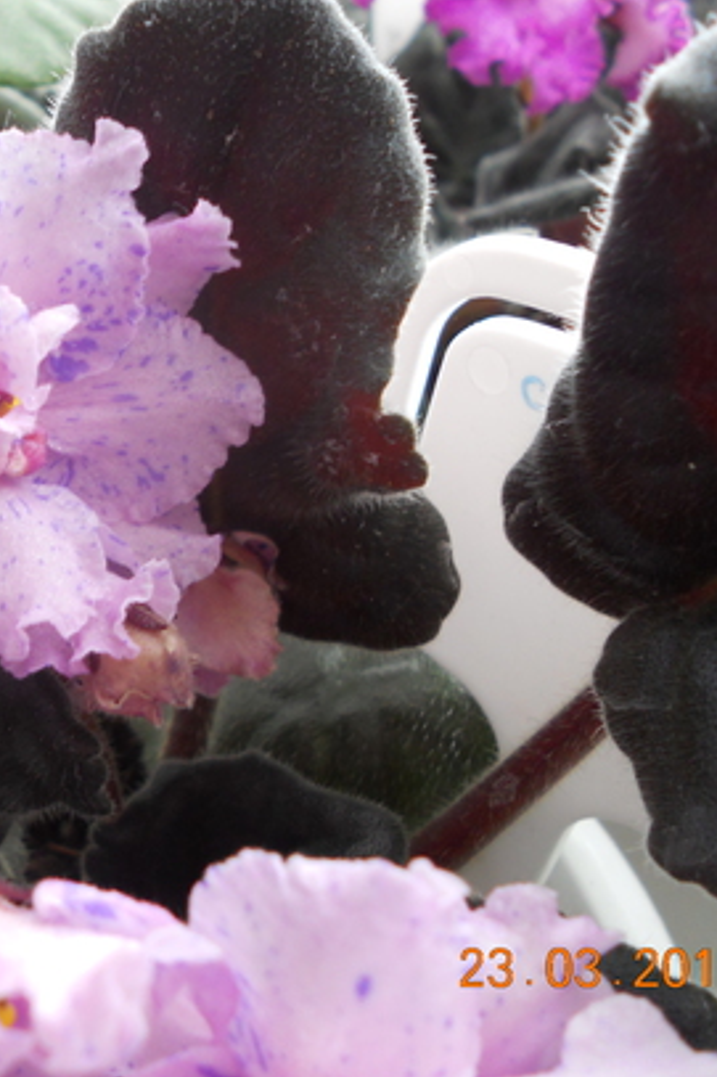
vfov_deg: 43.6
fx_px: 1345
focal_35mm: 45
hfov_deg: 28.8
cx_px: 85
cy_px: 538
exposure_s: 1/30
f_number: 3.5
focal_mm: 5.8
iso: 160
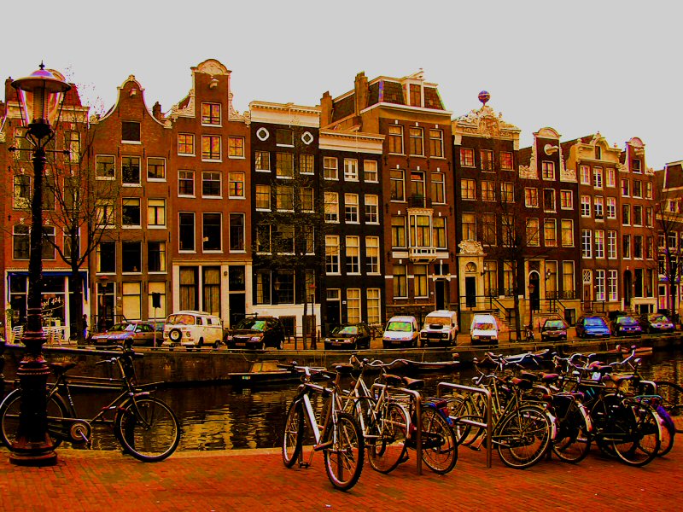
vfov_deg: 37.7
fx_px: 750
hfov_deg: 49.0
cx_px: 342
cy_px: 256
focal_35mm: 38
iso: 100
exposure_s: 1/69.6
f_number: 2.8
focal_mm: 5.8
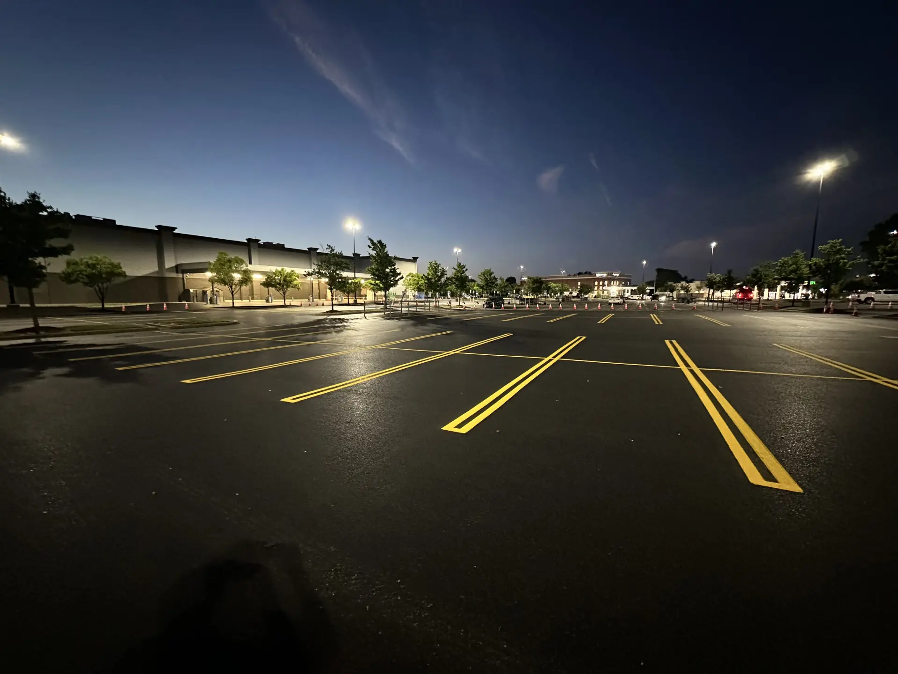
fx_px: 363
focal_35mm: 14
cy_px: 337
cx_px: 449
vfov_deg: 85.7
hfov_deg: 102.1
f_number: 2.2
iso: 1600
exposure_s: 1/30
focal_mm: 2.22
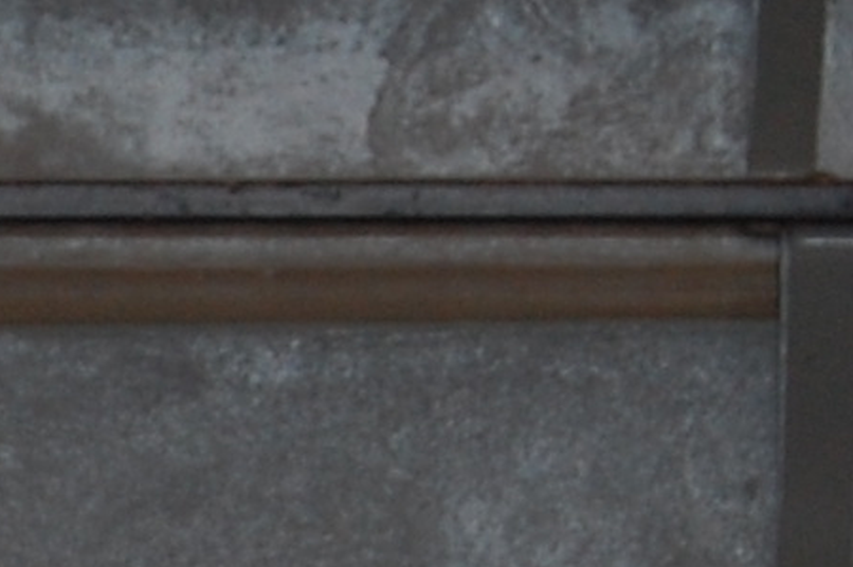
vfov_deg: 3.6
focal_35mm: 381
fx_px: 9018
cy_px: 1151
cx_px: -997
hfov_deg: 5.3
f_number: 5
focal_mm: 38
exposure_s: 1/60
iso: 400
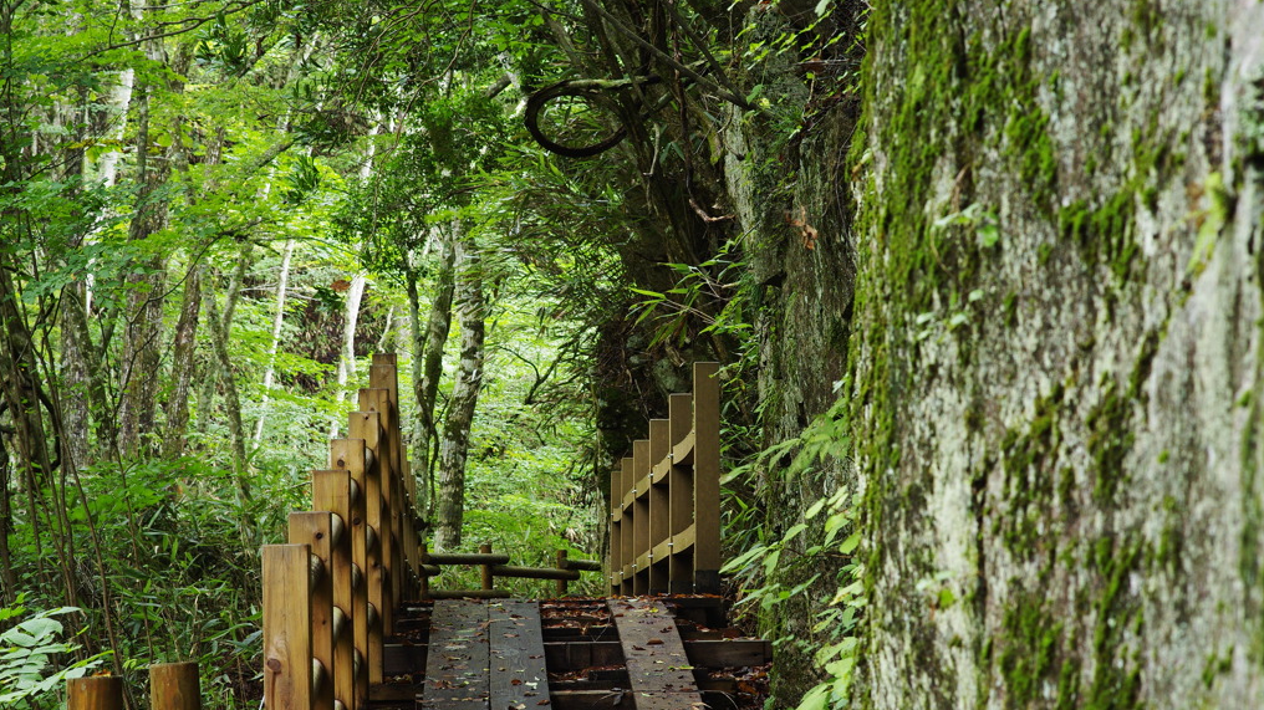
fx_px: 3720
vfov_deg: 10.9
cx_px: 628
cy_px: 410
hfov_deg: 19.3
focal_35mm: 111
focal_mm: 70
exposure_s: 1/4
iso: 200
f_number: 8
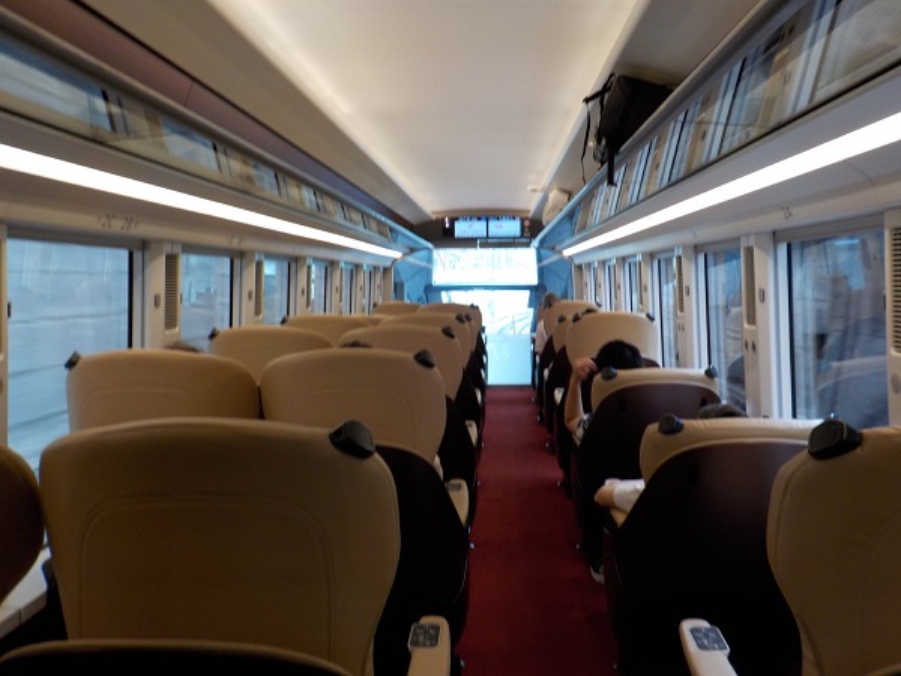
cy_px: 338
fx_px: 781
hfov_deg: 60.0
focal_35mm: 30
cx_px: 450
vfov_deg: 46.8
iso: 125
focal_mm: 4.1
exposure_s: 1/40
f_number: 3.3
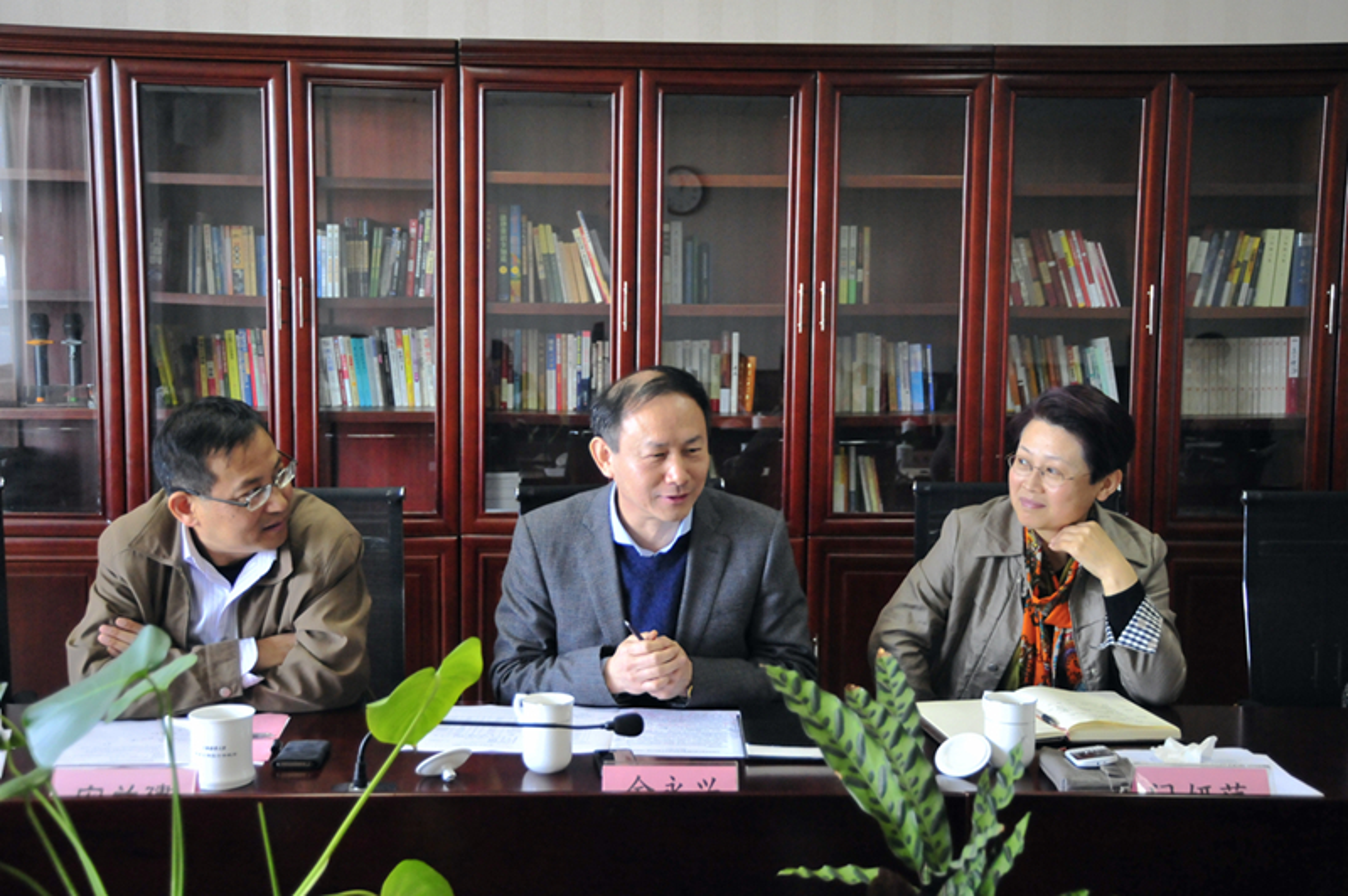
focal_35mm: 45
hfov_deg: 43.6
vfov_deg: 29.8
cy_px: 448
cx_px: 674
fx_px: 1684
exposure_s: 1/250
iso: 4500
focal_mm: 45
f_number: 4.5
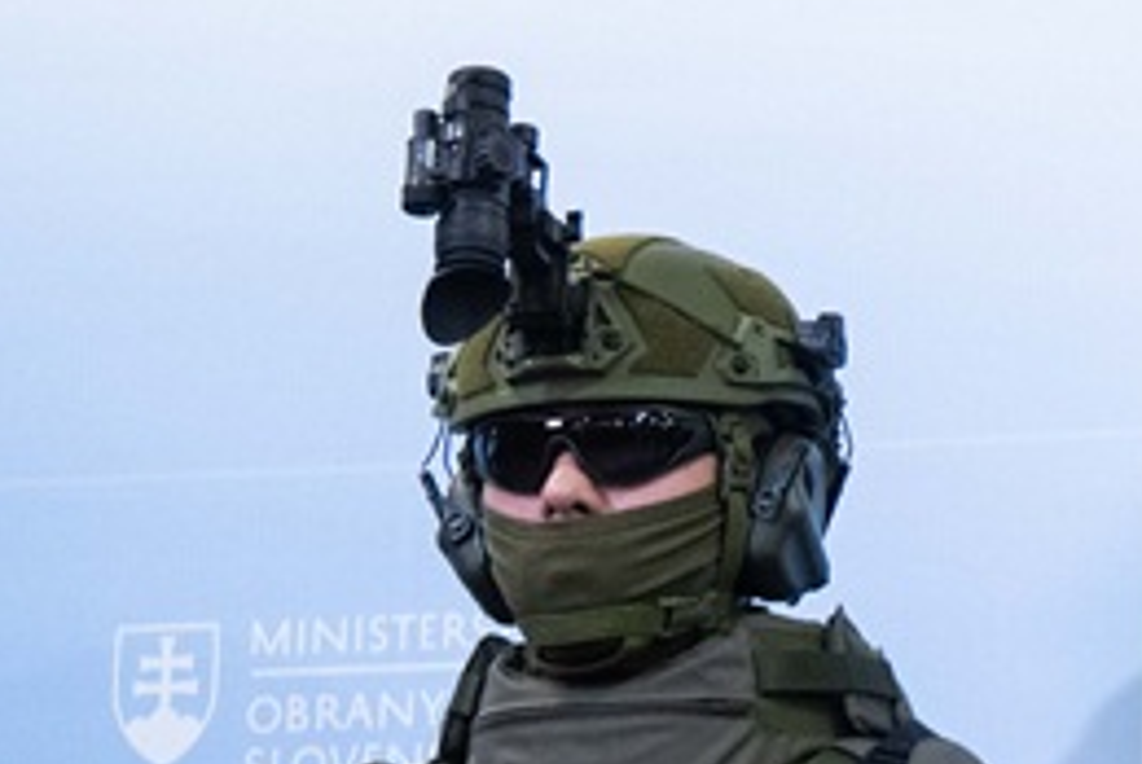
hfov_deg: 5.7
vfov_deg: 4.0
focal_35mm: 344
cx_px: 2807
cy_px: 696
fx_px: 10925
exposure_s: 1/640
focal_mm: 70
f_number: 2.8
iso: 2500
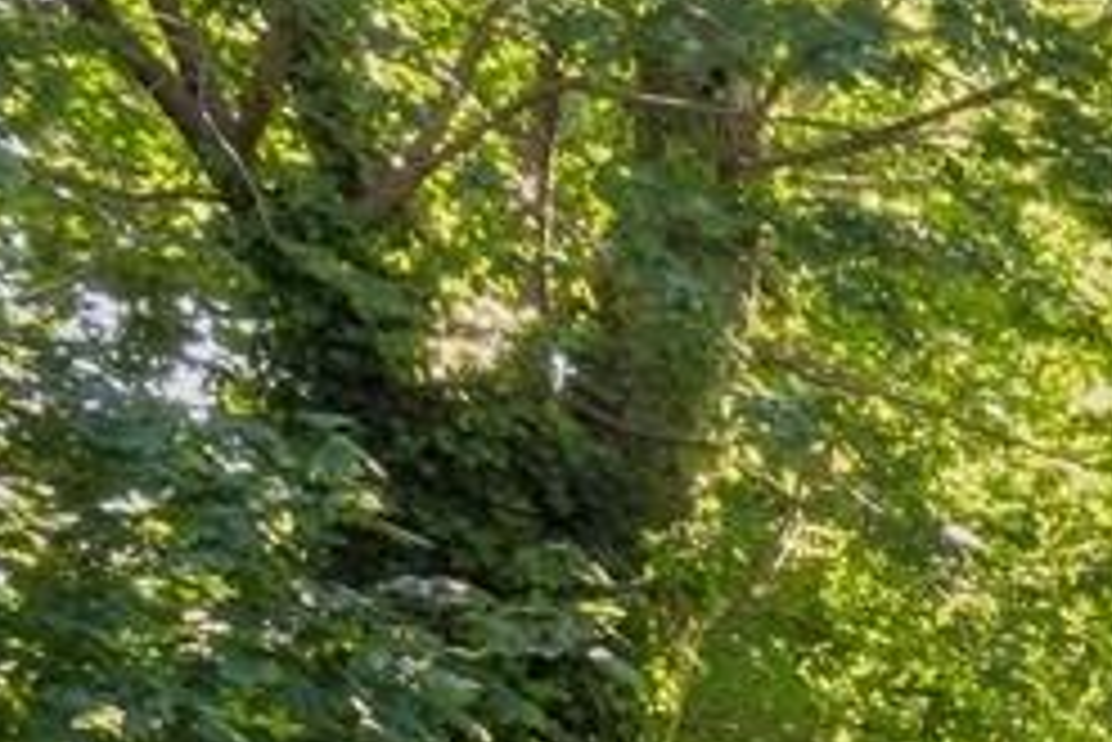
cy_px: 2006
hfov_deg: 13.4
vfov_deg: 10.9
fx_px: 2998
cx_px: 2863
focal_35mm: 97
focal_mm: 15
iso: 640
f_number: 14
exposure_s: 1/25
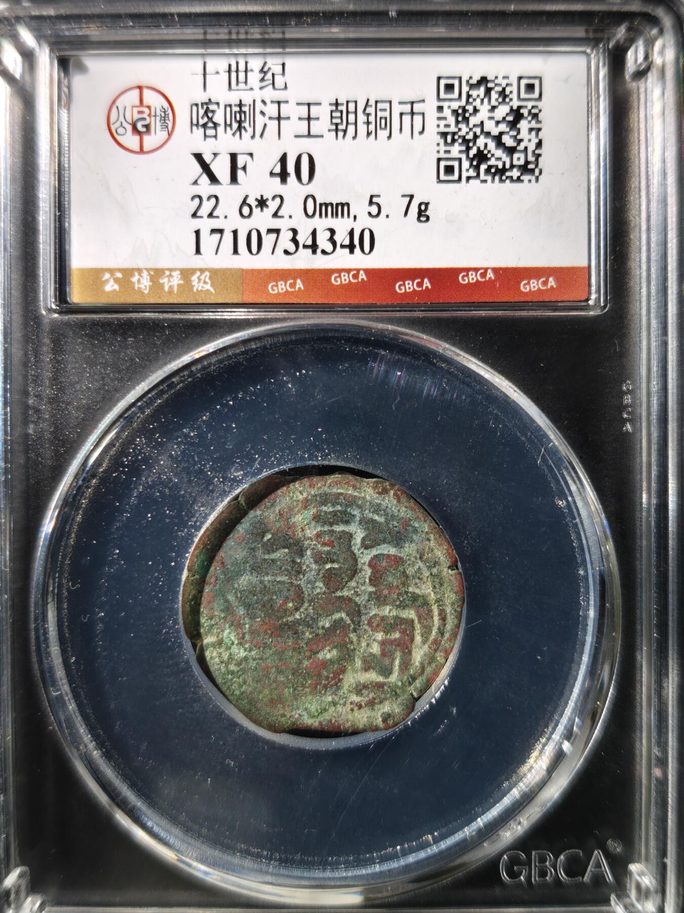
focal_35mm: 41
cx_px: 342
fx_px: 1080
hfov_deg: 35.1
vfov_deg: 45.8
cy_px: 456
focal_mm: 5.85
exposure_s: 1/100
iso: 200
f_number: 1.63
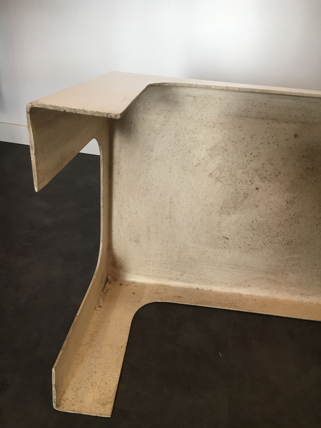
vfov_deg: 61.7
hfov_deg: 48.2
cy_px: 214
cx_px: 160
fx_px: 359
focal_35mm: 29
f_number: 2.2
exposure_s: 1/33
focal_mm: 4.15
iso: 50
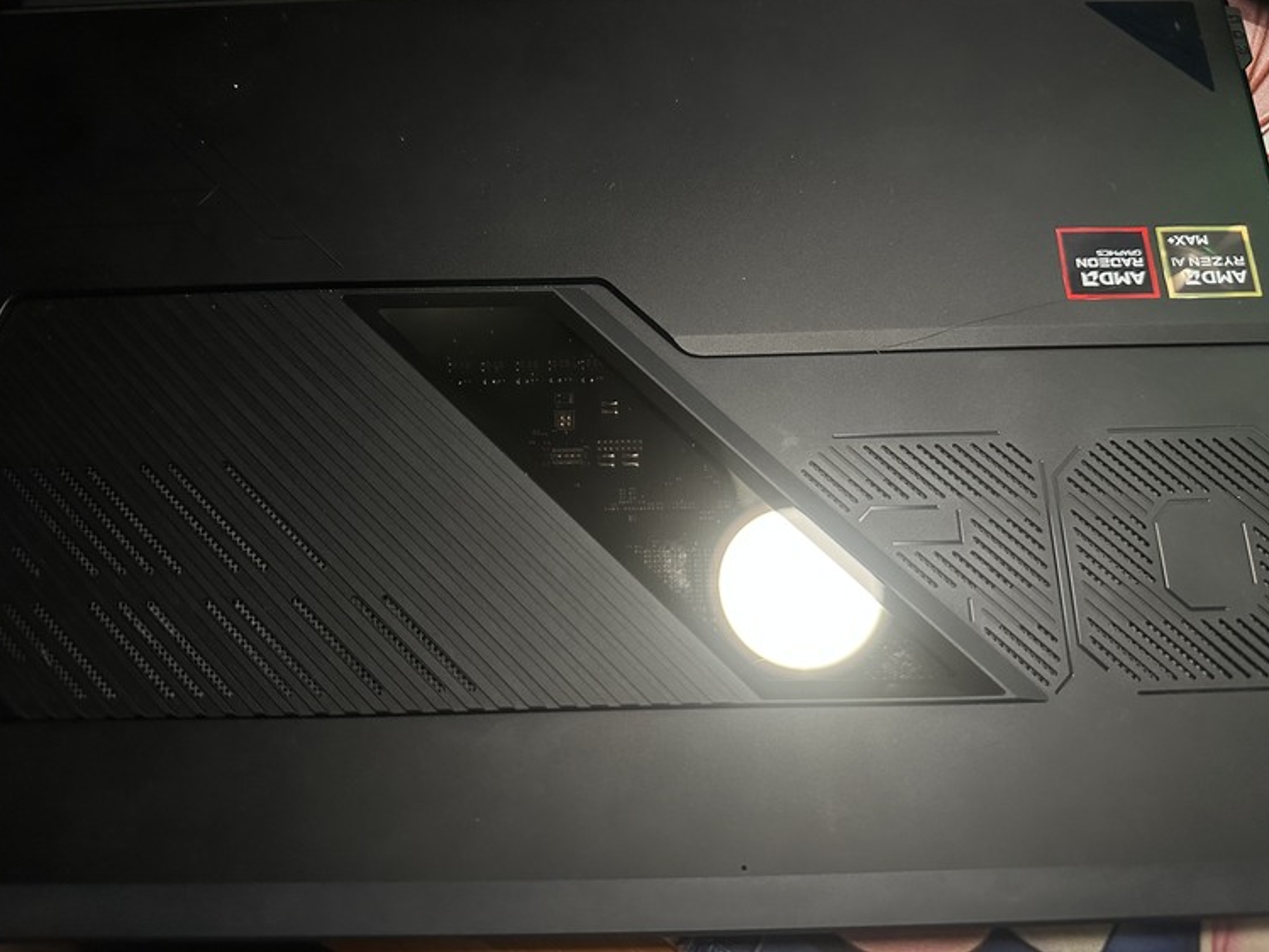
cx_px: 639
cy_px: 458
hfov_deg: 69.4
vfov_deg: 54.9
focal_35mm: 25
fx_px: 917
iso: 400
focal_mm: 6.86
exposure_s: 1/60
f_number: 1.78
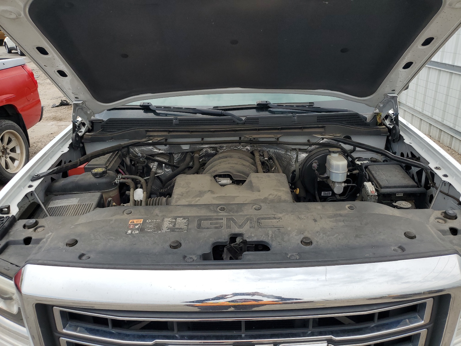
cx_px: 230
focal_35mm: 26
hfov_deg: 67.3
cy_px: 173
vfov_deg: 53.1
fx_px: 346
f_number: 1.5
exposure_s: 1/2000
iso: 50
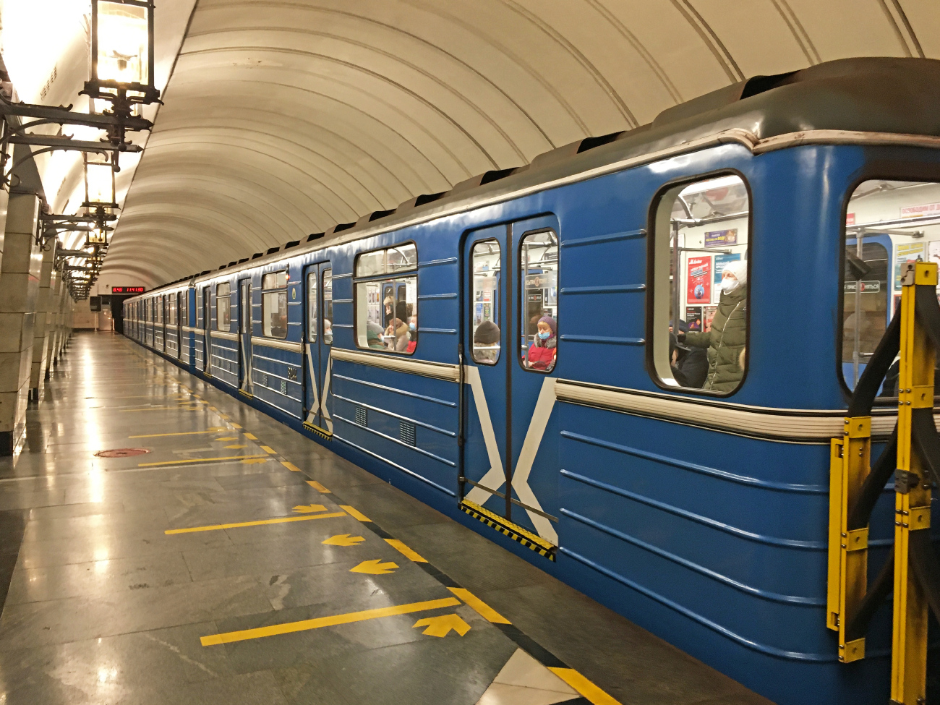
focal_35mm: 29
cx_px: 470
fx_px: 787
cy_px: 352
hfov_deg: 61.7
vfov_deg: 48.2
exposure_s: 1/33
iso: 160
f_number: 2.2
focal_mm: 4.15
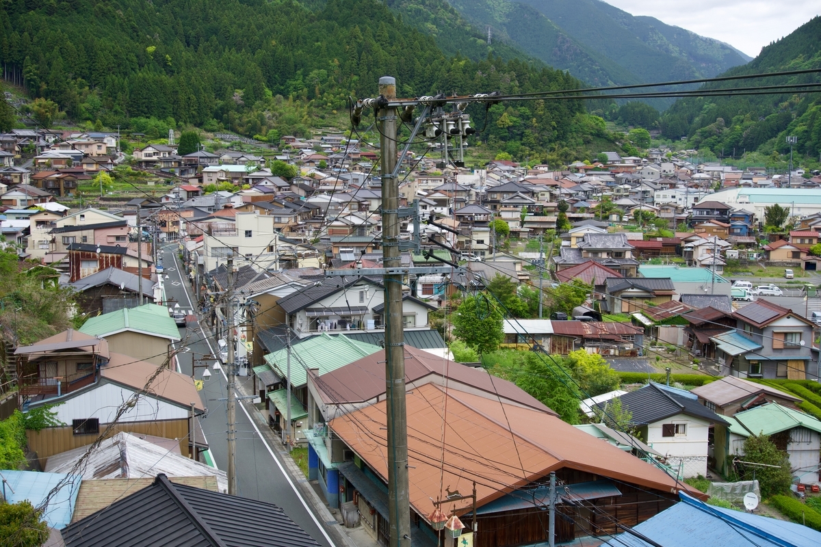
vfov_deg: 30.8
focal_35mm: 44
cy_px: 274
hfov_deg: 45.0
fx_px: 992
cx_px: 410
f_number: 8
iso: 160
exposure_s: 1/160
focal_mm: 29
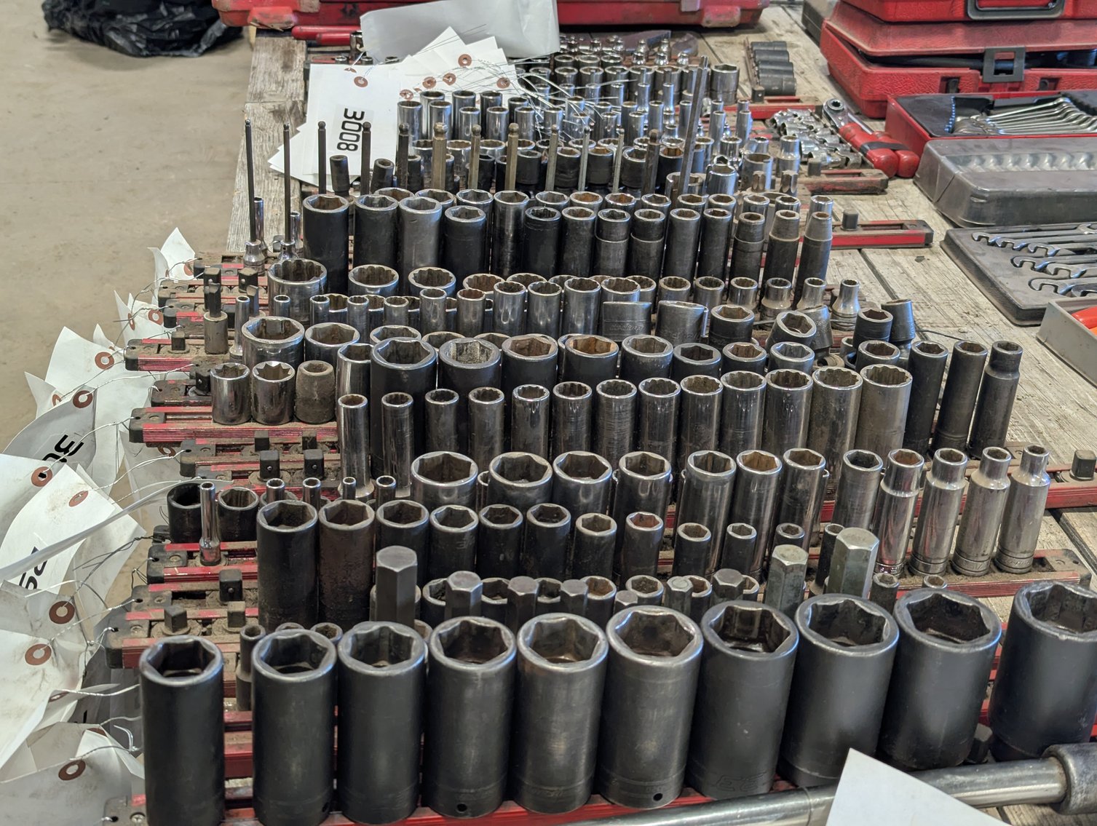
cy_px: 413
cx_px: 548
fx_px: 1523
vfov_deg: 30.3
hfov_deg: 39.6
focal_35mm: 48
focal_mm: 6.81
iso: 62
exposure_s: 1/24
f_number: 1.85
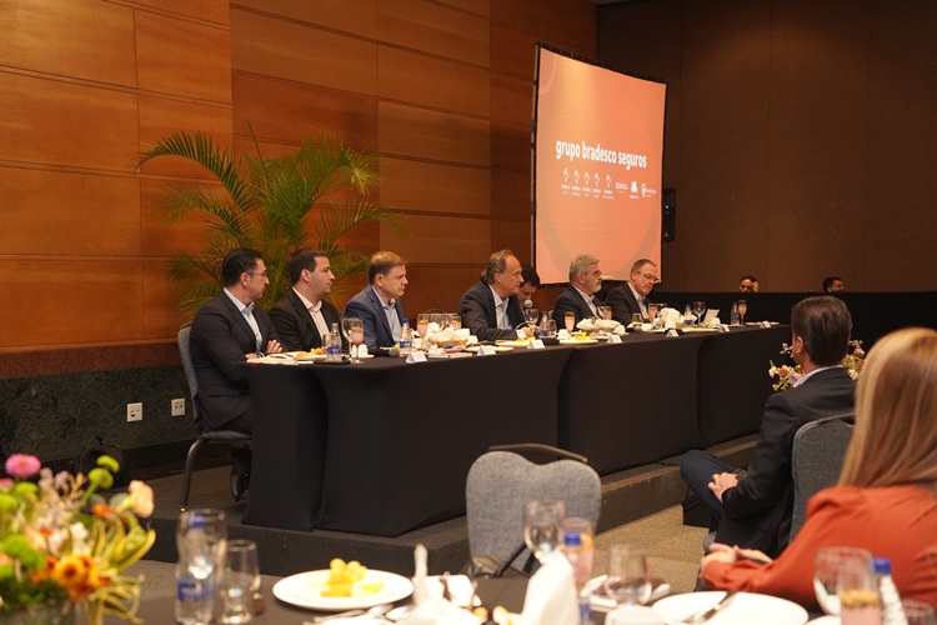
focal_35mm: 50
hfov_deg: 39.6
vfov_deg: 27.0
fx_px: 1301
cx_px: 468
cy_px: 312
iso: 6400
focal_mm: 50
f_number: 4
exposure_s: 1/160
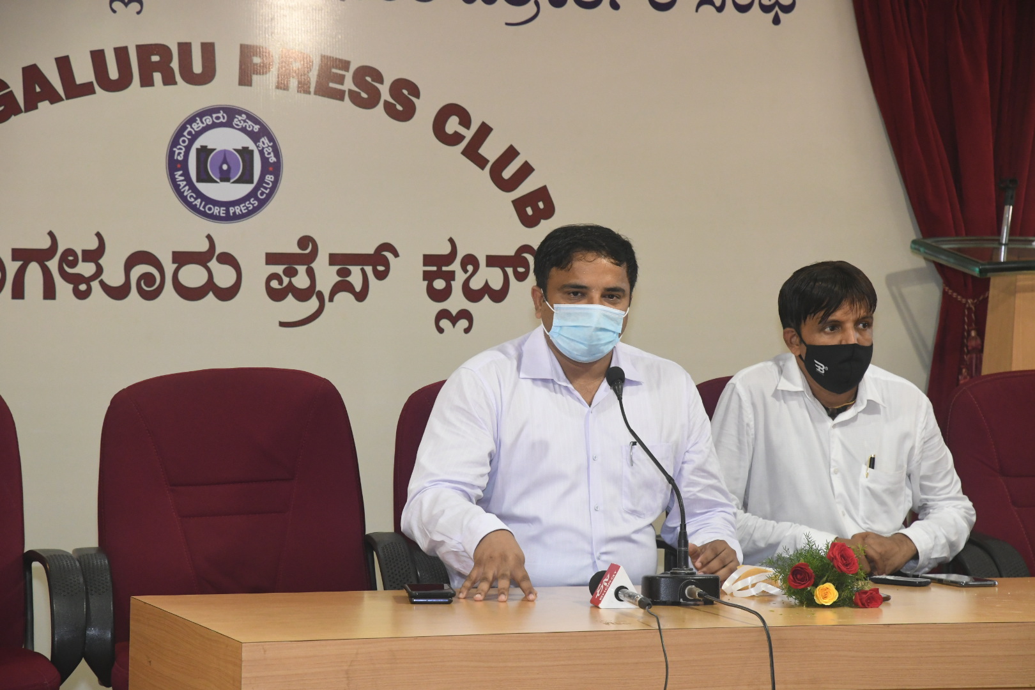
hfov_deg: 17.1
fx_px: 3450
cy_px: 345
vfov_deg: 11.4
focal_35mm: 120
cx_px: 518
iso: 2000
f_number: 5.6
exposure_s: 1/250
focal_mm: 80
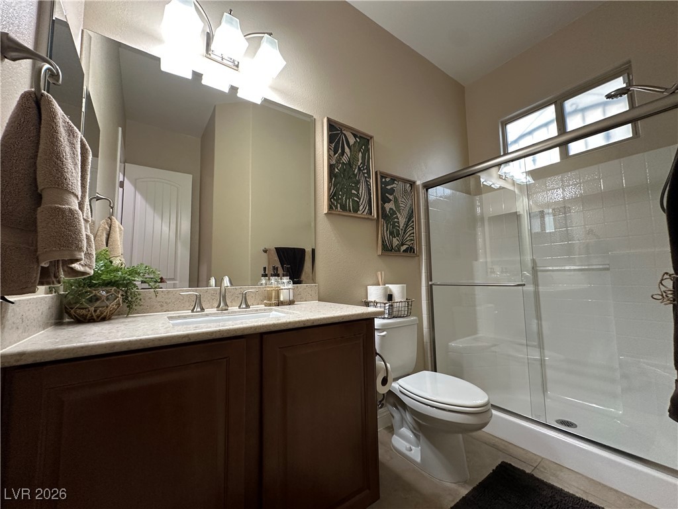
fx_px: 274
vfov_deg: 85.7
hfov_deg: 102.1
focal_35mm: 14
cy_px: 254
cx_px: 339
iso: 200
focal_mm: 2.22
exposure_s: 1/60
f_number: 2.2
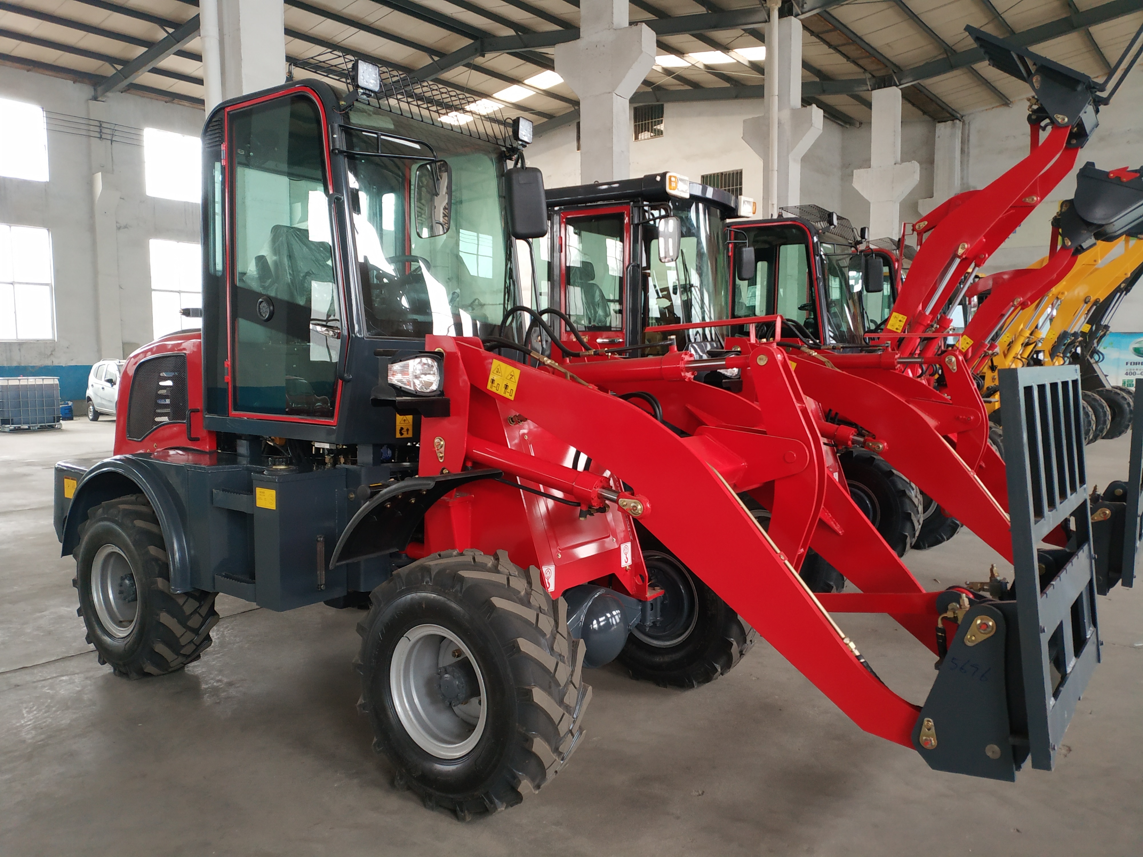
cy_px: 428
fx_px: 1057
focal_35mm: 32
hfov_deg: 56.8
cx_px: 572
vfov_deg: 44.2
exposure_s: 1/17
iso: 784
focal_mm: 4.5
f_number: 2
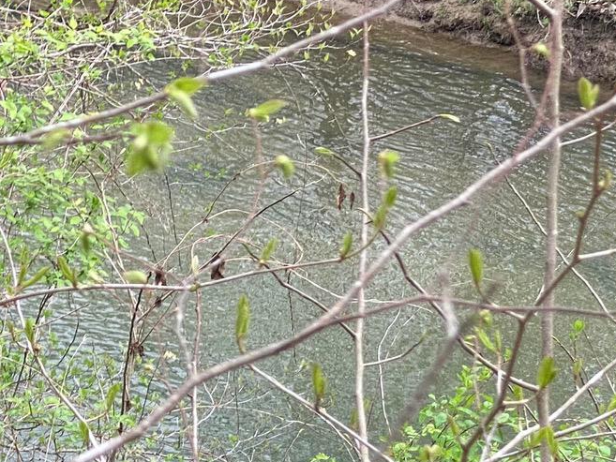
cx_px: -211
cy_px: 228
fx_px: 2883
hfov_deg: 11.8
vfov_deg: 9.2
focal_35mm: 162
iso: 20
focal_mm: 6
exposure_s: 1/150
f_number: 2
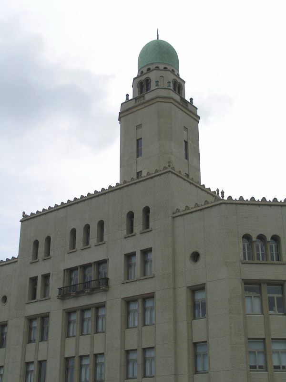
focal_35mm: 52
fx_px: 573
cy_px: 191
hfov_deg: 28.0
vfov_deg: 36.8
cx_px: 143
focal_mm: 8
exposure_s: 1/200
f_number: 6.3
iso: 50
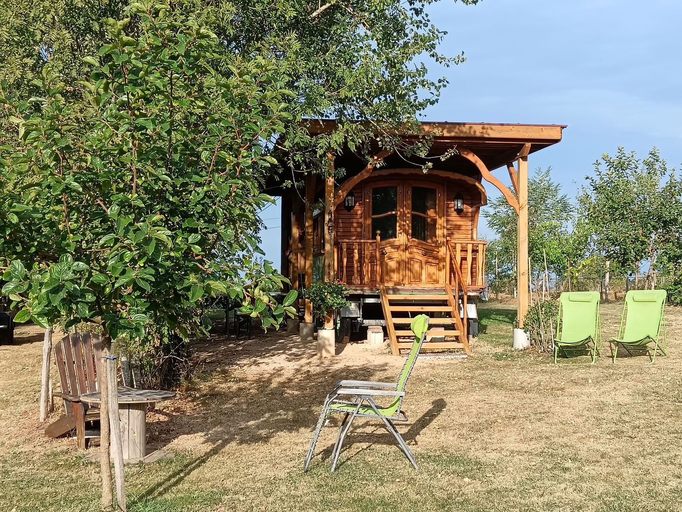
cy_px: 256
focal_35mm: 57
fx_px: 1123
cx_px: 341
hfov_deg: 33.8
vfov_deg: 25.7
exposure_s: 1/433
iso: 100
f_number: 1.9
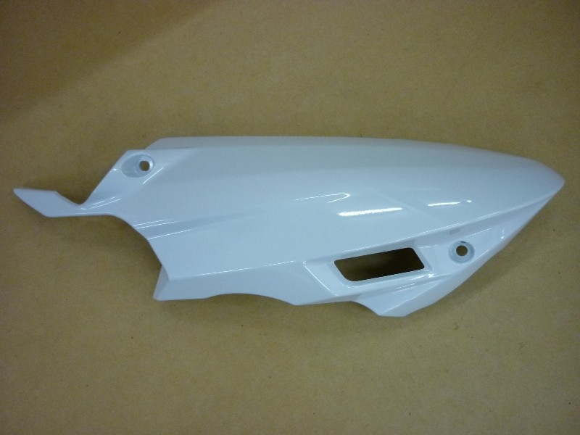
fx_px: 553
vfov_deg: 42.9
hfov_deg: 55.4
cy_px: 218
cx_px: 290
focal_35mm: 33
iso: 320
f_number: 2.8
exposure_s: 1/30
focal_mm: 5.5
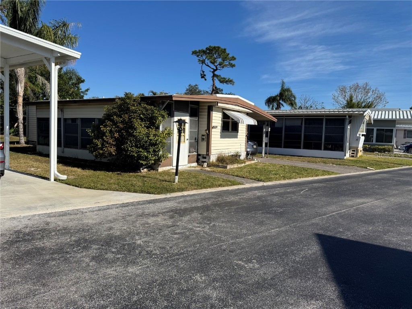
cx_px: 206
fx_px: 286
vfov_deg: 56.8
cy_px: 154
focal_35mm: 24
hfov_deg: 71.6
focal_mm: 6.76
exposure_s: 1/5814
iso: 80
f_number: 1.78
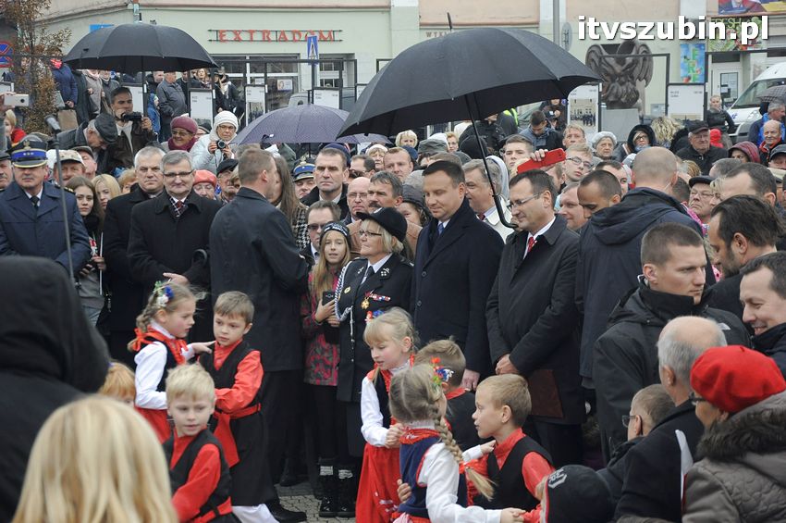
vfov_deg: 15.7
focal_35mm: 87
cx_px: 393
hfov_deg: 23.4
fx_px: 1898
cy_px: 262
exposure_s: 1/320
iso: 800
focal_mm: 58
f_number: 5
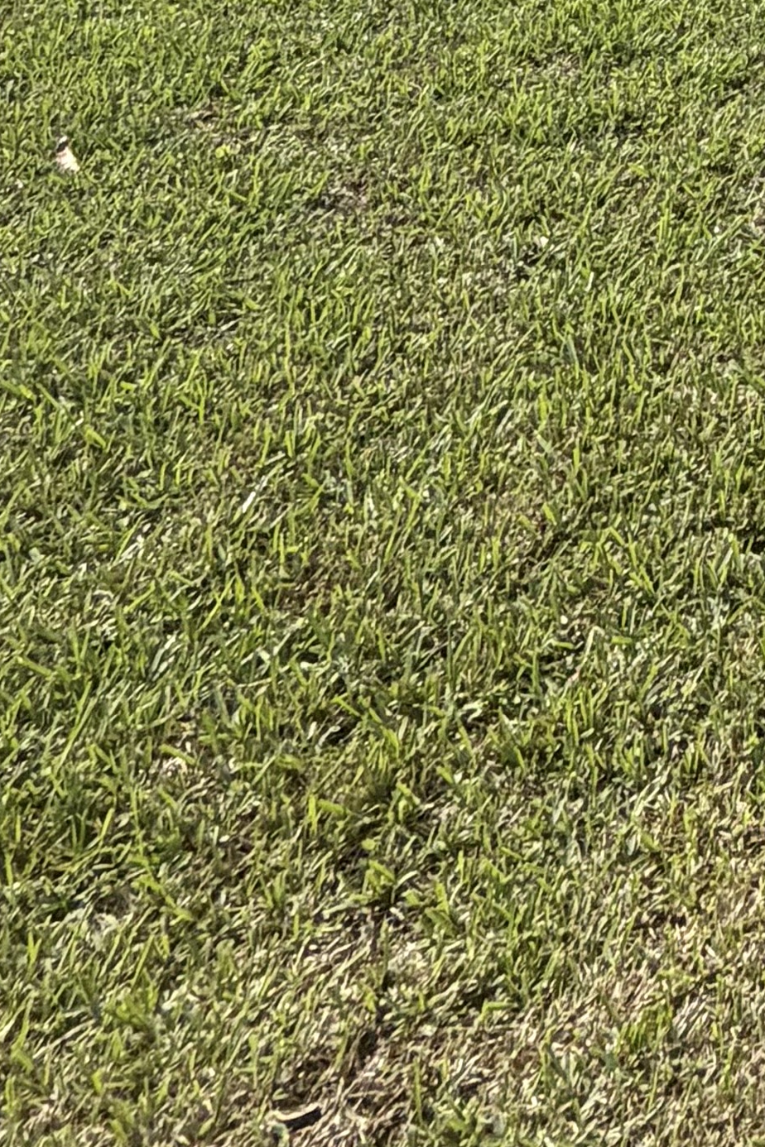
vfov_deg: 23.2
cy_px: -761
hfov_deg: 16.2
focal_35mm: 60
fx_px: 1912
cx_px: 1619
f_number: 2.2
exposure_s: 1/1285
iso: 20
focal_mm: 2.22
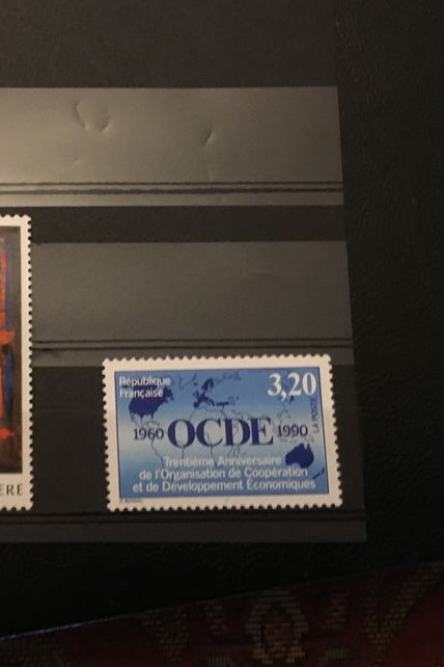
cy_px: 302
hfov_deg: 27.1
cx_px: 3
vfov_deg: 41.9
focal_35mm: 47
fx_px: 869
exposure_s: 1/17
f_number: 2.2
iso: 400
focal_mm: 4.15
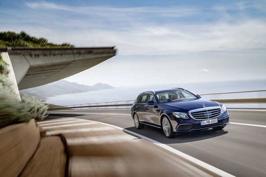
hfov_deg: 55.8
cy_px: 88
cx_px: 133
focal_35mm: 34
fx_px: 251
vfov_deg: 38.9
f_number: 22
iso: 100
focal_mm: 34
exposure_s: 2.5
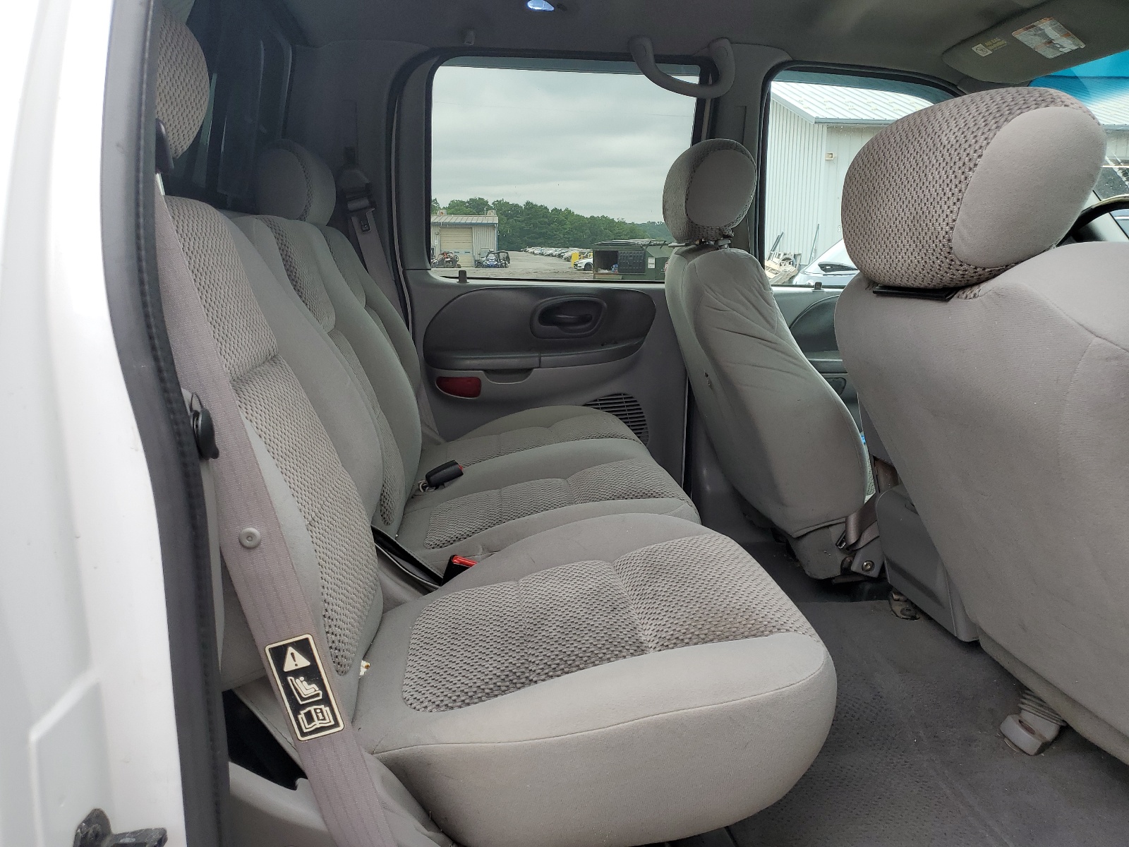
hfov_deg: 67.3
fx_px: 848
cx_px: 564
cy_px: 424
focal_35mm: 26
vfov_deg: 53.1
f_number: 1.5
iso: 50
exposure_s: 1/208
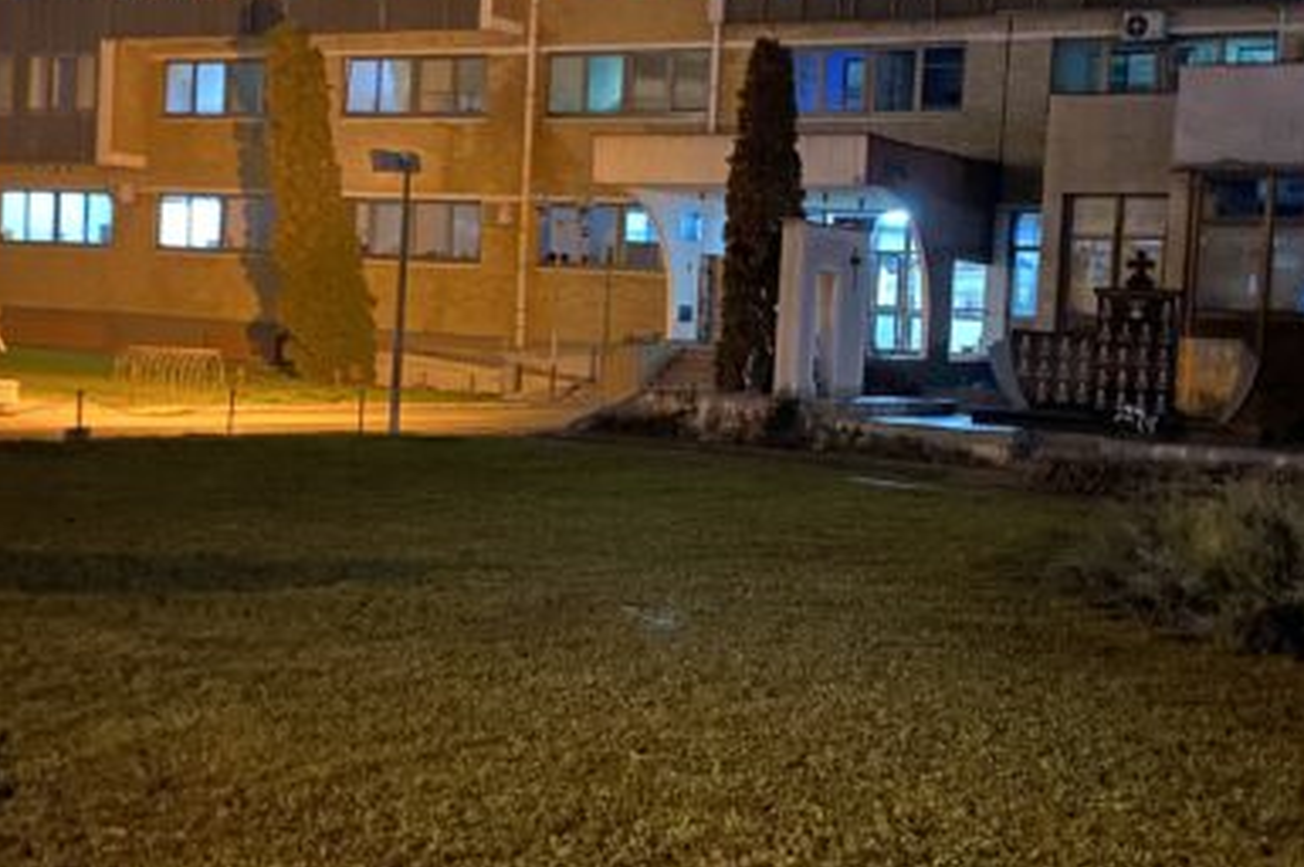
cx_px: 779
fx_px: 1954
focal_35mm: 54
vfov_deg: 25.0
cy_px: 437
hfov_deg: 36.8
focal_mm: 4.25
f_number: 1.8
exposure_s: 1/4
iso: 800
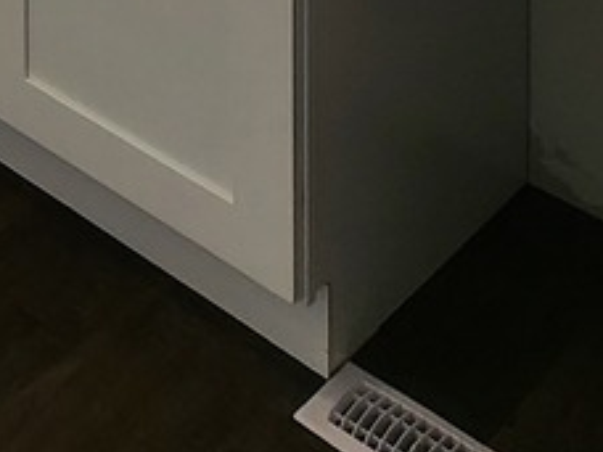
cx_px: -452
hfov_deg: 18.9
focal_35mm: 82
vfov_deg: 11.3
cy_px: -888
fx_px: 1428
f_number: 2.2
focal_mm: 2.2
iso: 64
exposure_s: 1/120
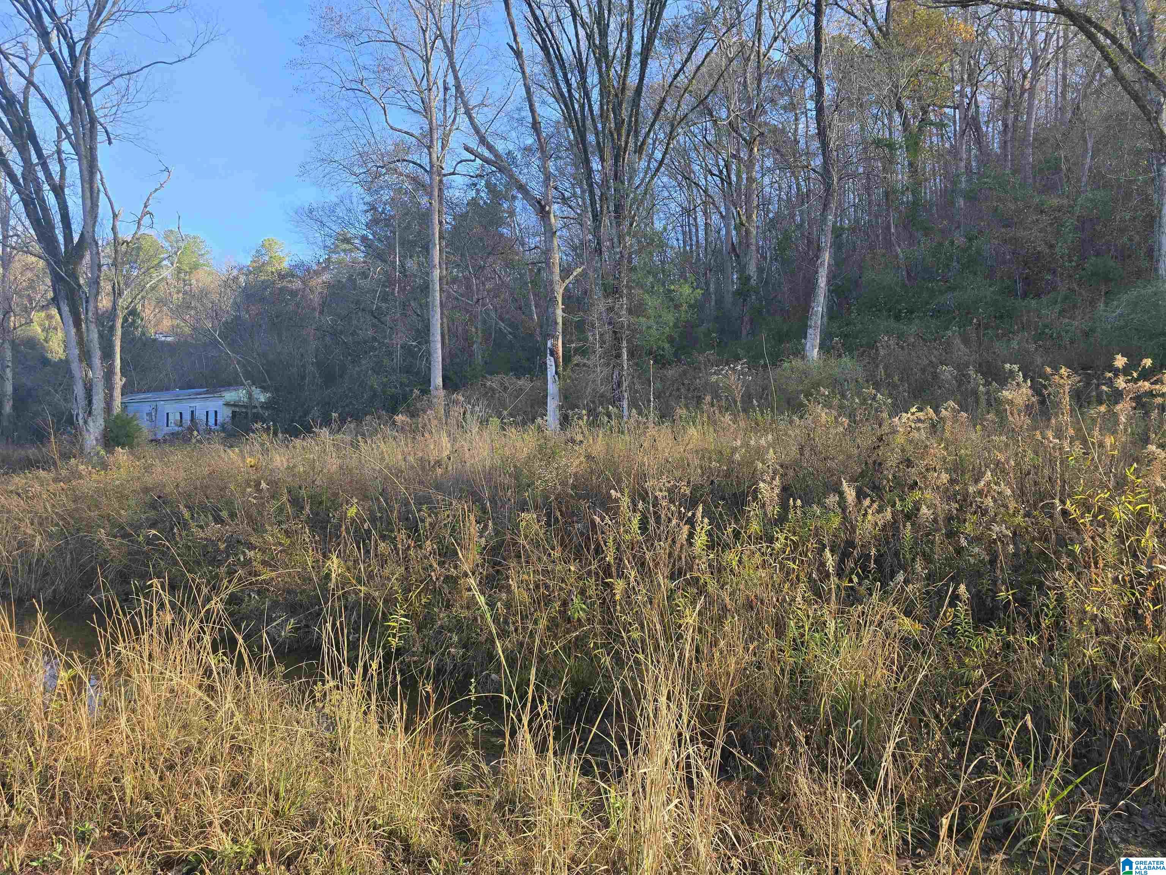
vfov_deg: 58.9
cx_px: 583
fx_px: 775
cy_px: 438
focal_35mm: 23
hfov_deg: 73.9
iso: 12
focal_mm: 6.3
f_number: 1.7
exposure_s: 1/180
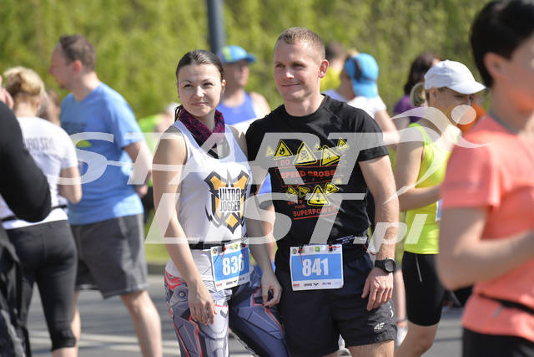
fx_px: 2670
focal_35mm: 180
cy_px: 178
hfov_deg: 11.4
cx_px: 267
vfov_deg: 7.6
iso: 200
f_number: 4
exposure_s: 1/2000
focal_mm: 180
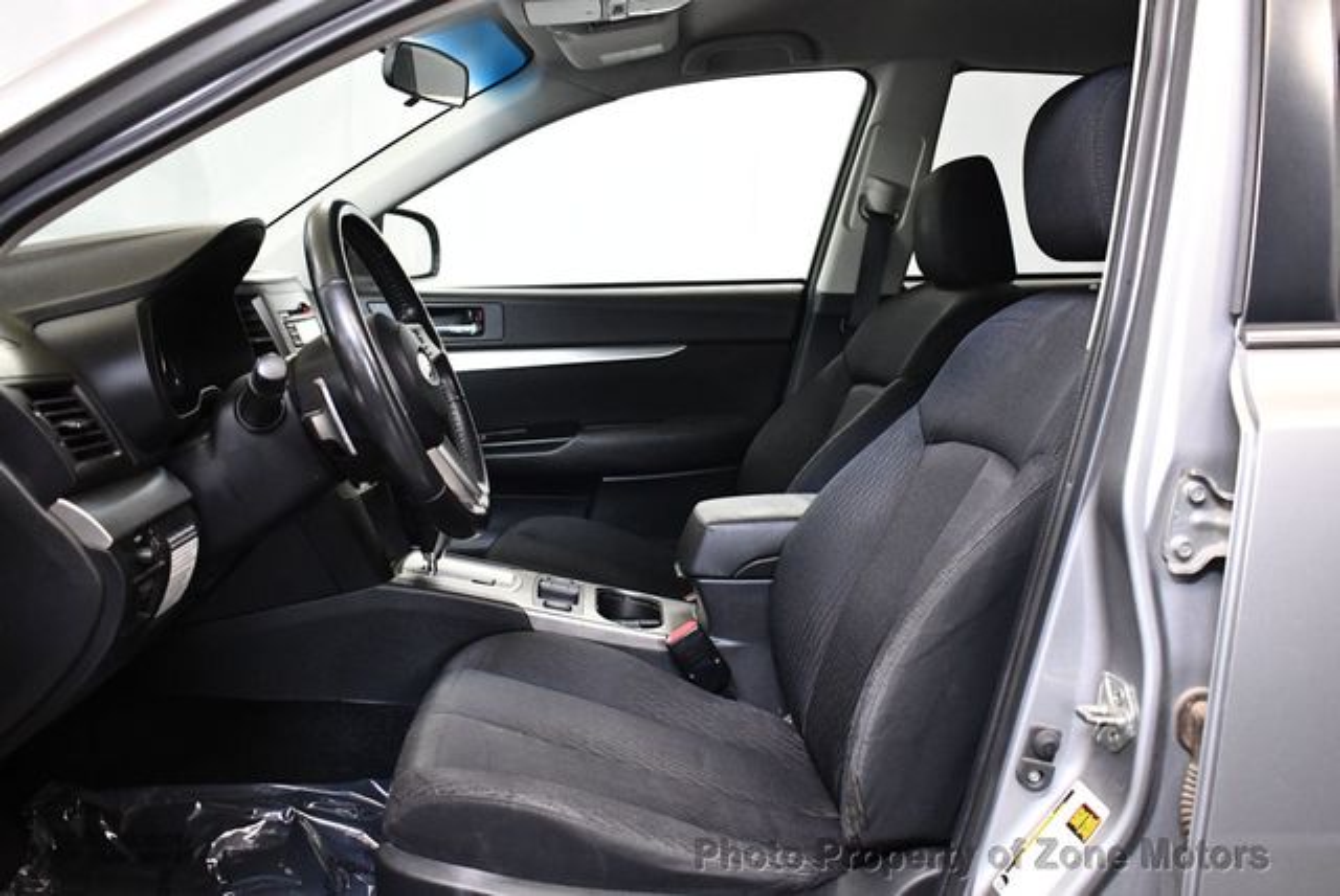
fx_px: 1341
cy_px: 448
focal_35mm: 36
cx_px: 670
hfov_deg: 53.1
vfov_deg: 36.9
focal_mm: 18
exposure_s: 1/125
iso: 2800
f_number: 3.5
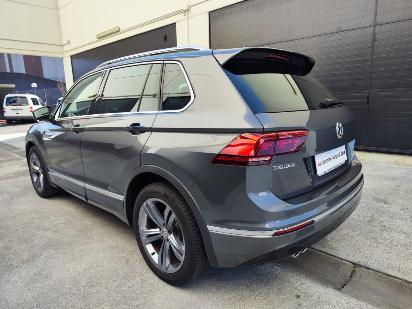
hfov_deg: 73.9
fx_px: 274
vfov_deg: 58.9
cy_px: 154
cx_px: 206
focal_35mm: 23
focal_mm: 7.01
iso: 50
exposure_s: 1/423
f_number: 1.69
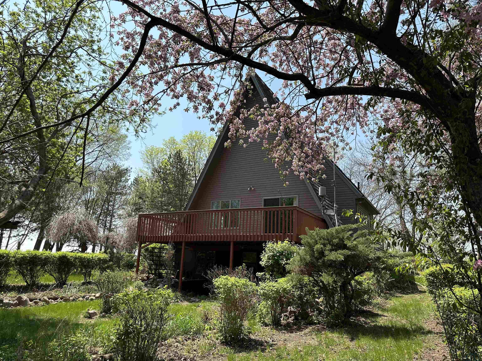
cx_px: 241
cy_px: 180
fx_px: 334
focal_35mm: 24
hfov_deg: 71.6
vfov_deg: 56.8
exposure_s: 1/2882
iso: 80
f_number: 1.78
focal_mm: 6.86
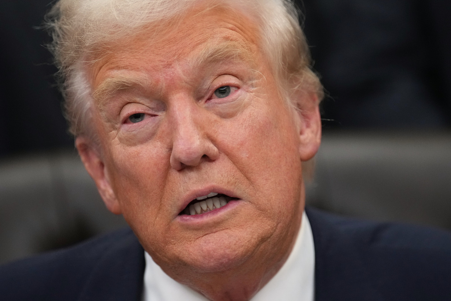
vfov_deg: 5.5
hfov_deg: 8.2
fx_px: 3157
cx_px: 226
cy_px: 150
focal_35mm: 252
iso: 4000
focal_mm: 168
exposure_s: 1/200
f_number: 2.8
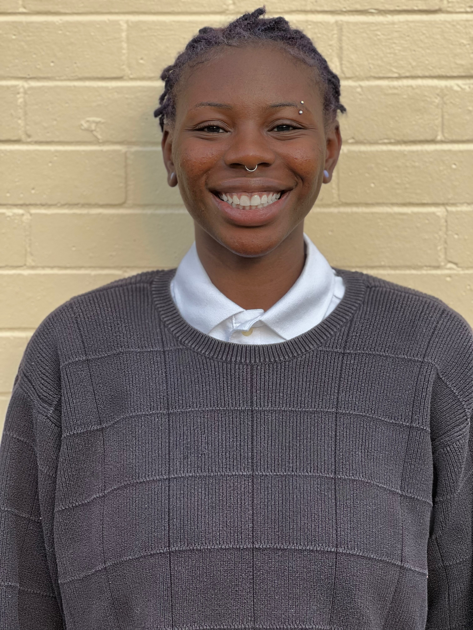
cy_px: 315
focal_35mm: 77
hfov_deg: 19.1
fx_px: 1403
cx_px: 236
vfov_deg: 25.3
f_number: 2.8
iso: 50
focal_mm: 9
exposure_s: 1/121
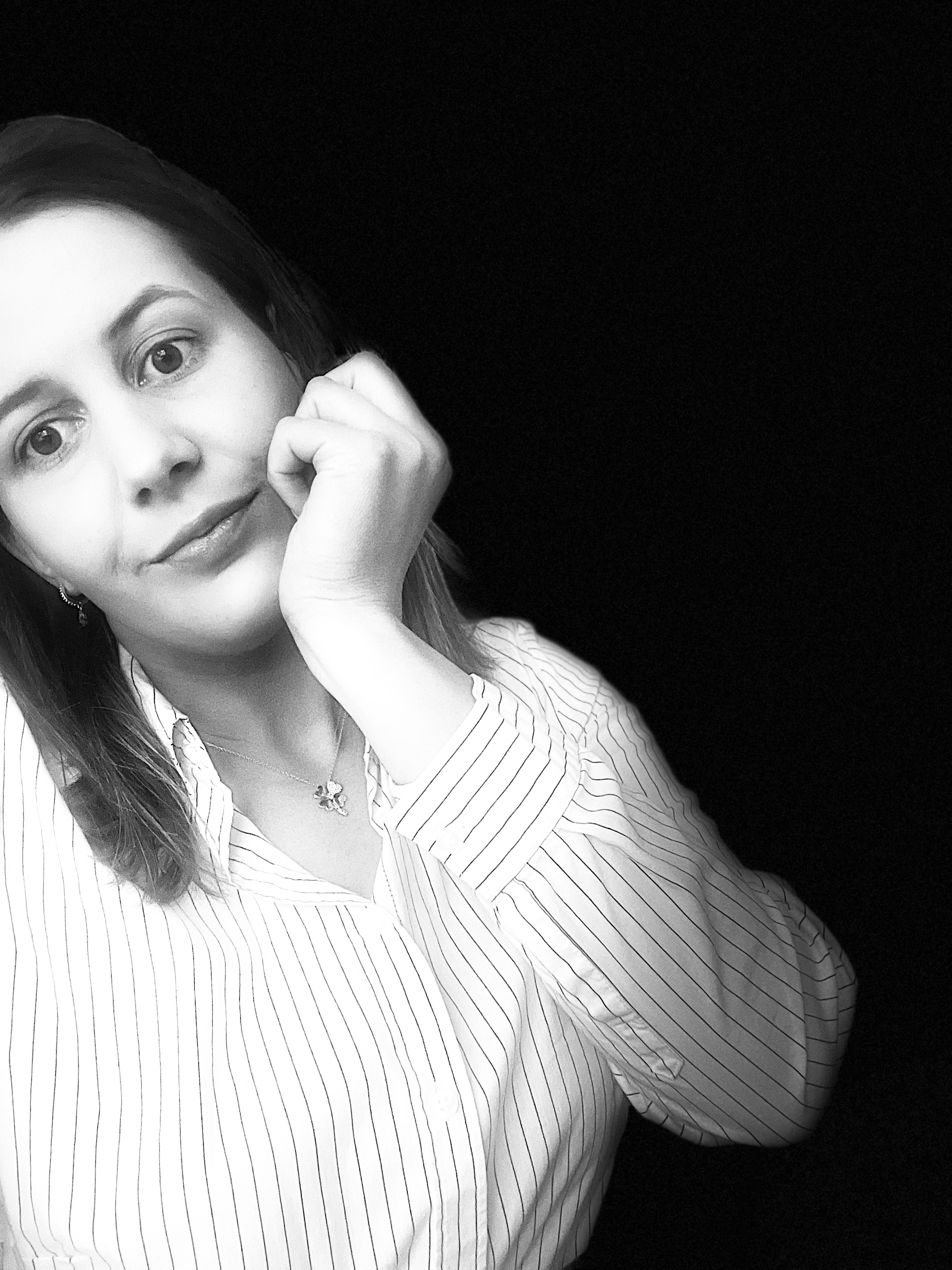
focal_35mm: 30
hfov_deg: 46.8
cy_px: 635
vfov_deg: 60.0
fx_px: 1100
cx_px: 476
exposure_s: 1/42
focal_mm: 2.71
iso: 400
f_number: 2.2
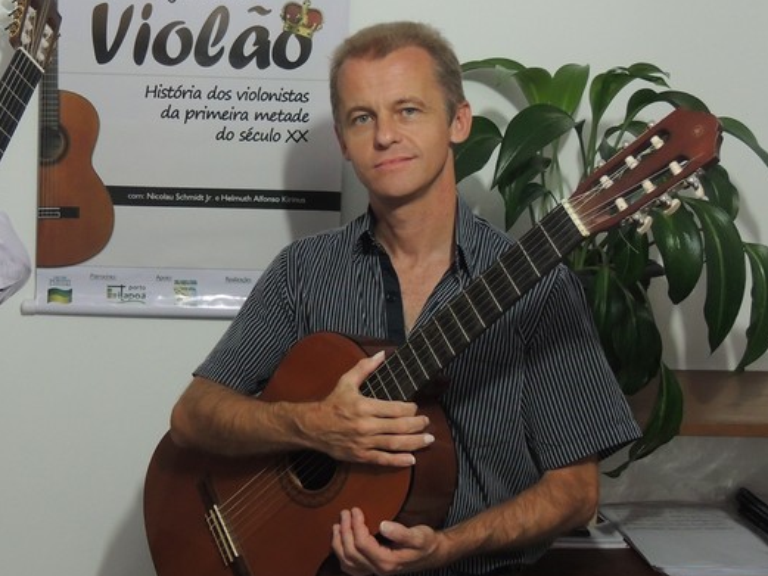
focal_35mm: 66
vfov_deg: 22.2
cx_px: 186
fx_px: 1465
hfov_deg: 28.9
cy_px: 247
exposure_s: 1/13
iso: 500
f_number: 3.4
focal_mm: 7.6
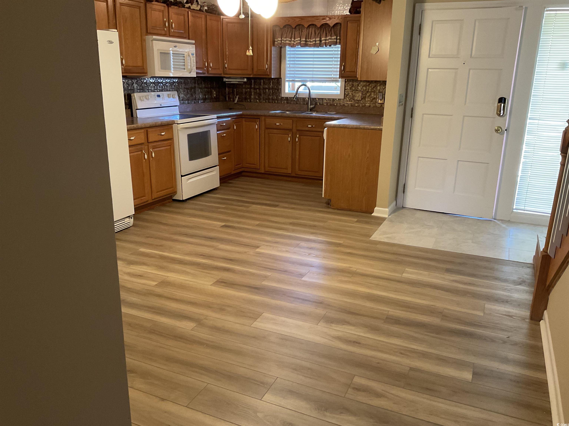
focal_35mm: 29
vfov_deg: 48.2
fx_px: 477
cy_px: 213
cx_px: 284
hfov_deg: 61.7
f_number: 1.8
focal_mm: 3
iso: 200
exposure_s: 1/40
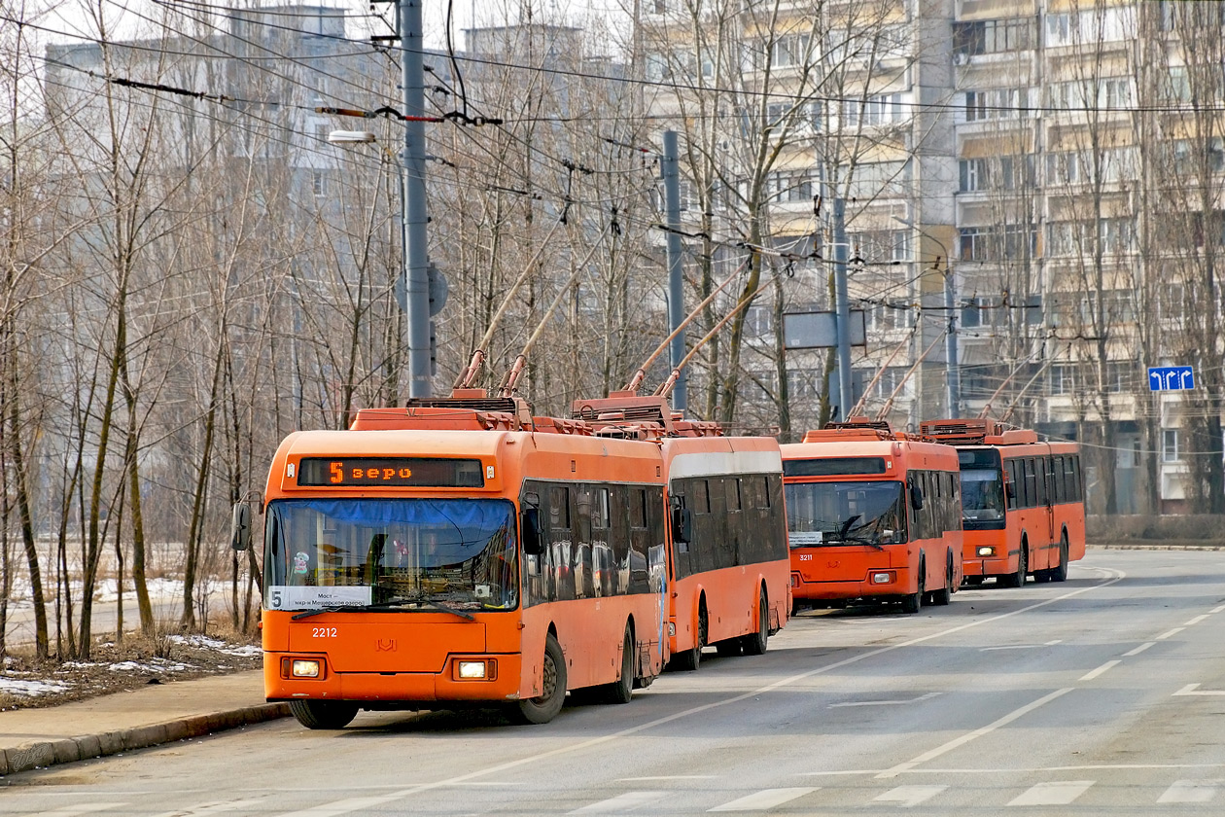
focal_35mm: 180
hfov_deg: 11.4
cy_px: 408
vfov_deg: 7.6
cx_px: 612
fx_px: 6125
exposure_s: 1/320
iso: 200
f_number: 8
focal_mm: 120
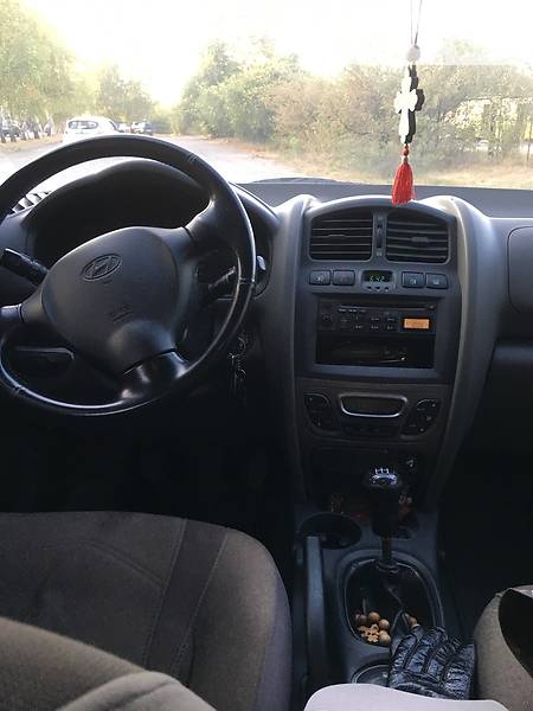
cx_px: 266
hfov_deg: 48.2
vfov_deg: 61.7
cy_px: 356
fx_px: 595
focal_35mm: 29
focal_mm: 4.2
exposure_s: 1/33
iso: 50
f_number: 2.2
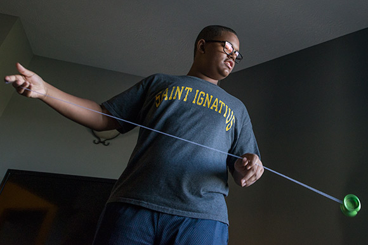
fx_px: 307
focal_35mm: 30
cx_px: 184
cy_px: 122
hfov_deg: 61.9
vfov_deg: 43.6
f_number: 4.8
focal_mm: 30
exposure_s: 1/350
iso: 1250
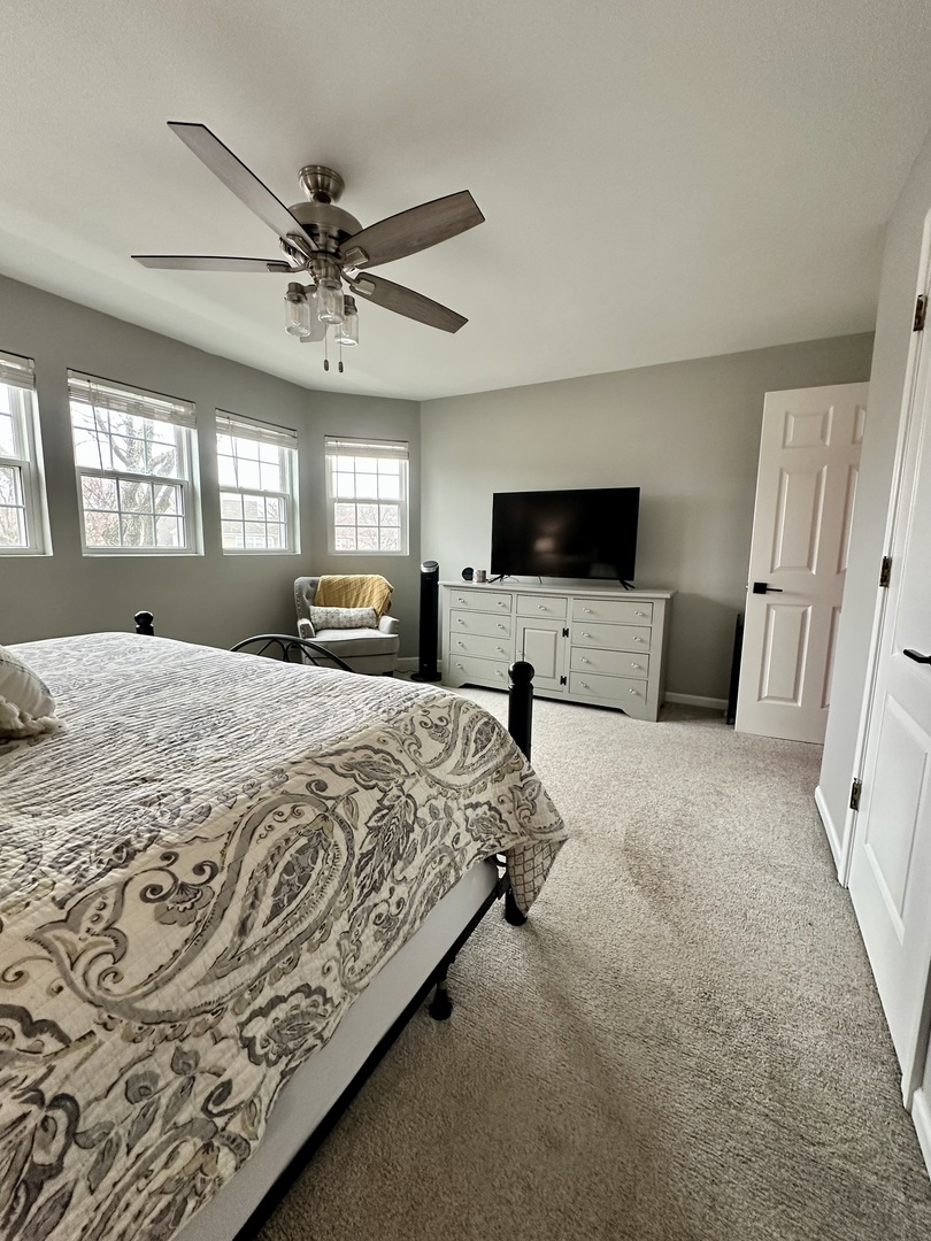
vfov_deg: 102.1
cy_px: 620
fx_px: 502
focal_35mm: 14
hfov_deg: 85.7
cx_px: 466
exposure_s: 1/60
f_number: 2.2
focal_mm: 2.22
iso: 200
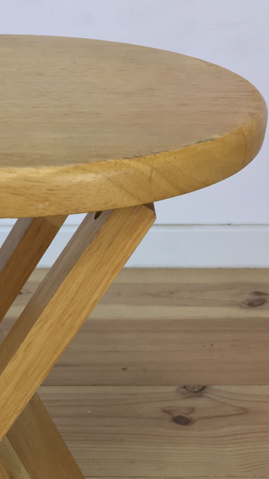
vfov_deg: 32.8
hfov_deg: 18.6
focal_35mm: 62
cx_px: -37
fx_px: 786
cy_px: 390
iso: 40
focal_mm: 4.15
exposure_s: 1/33
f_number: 2.2
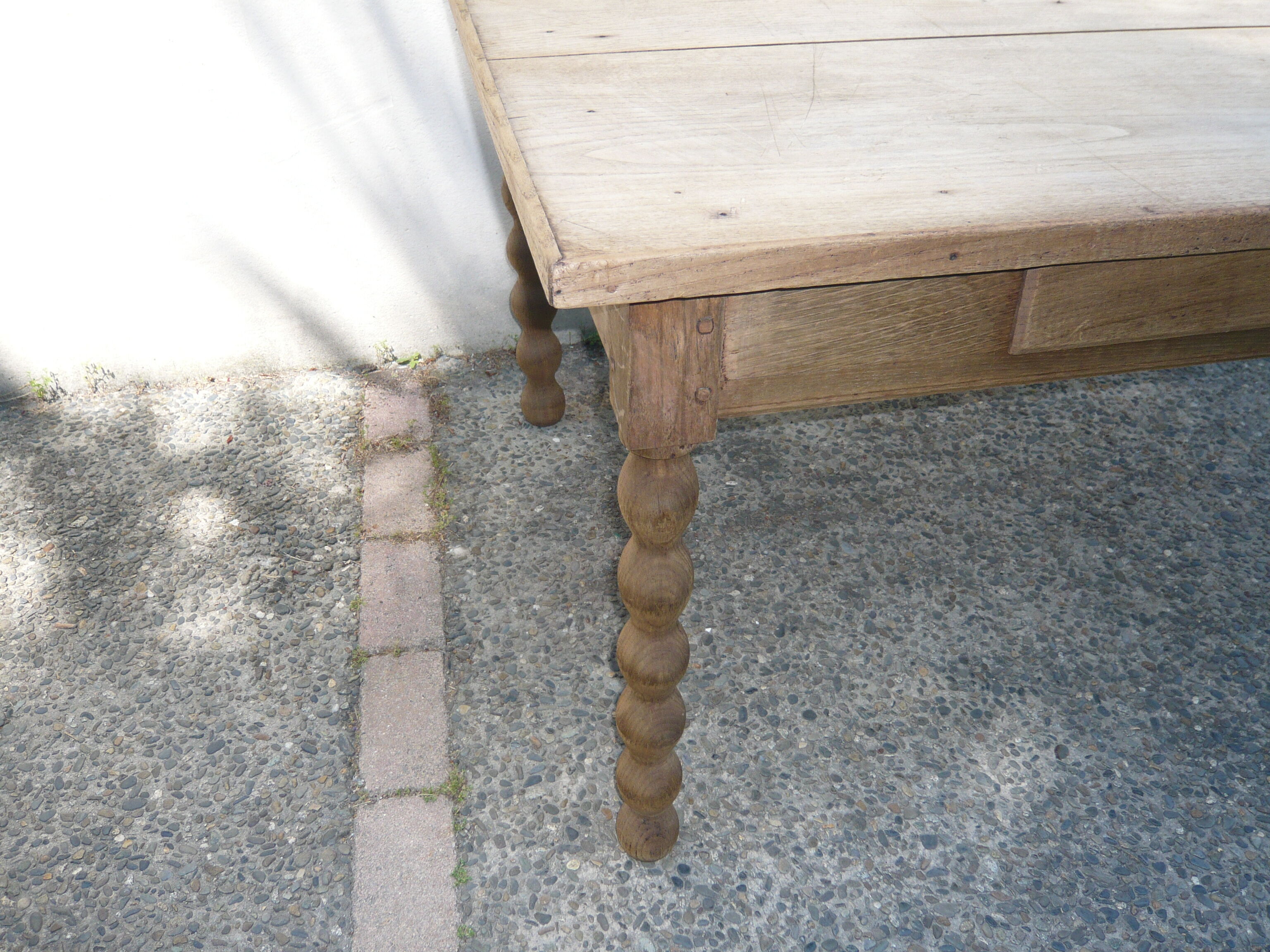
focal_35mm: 32
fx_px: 1174
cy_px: 476
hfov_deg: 56.8
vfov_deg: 44.2
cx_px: 635
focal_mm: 5.2
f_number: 3
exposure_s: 1/320
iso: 100
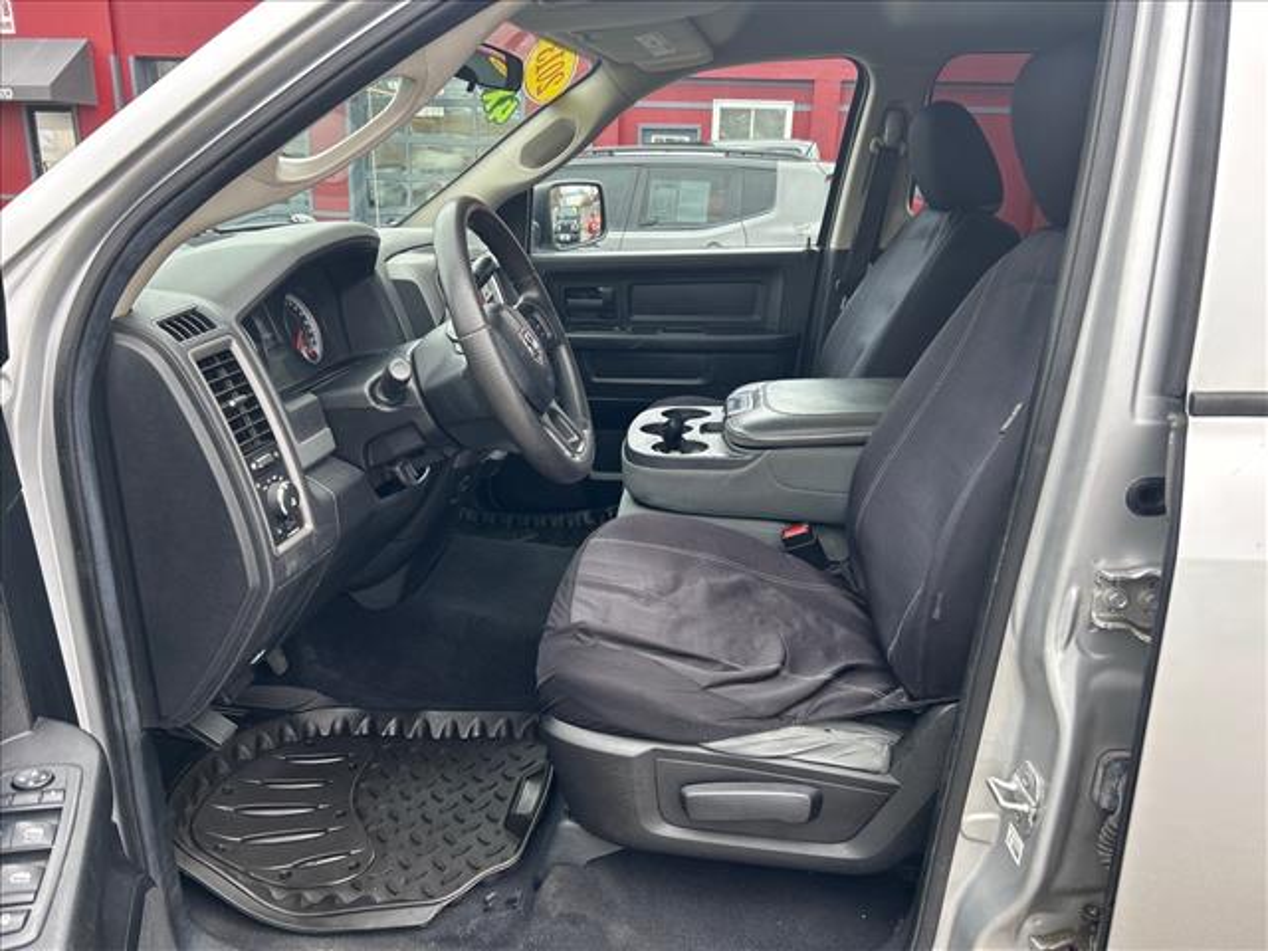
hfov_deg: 67.3
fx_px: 952
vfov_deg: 53.1
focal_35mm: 26
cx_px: 634
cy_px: 476
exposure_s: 1/353
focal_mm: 5.7
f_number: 1.5
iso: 50
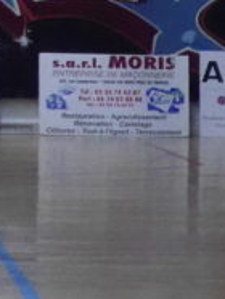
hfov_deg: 3.5
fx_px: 3684
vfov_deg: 4.6
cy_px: 266
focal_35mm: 426
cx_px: 336
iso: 3200
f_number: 4.6
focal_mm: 31
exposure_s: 1/250
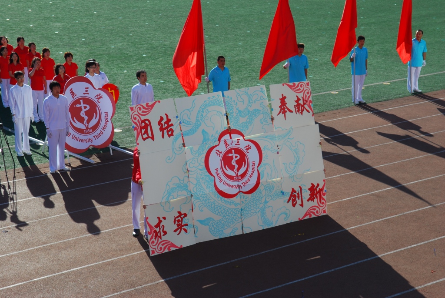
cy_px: 149
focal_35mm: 82
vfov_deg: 16.6
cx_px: 222
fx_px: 1021
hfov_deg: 24.6
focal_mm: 55
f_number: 8
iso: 100
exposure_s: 1/160
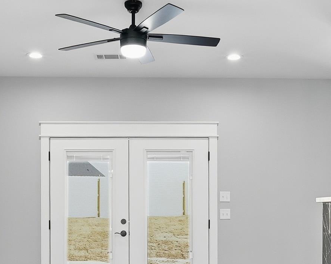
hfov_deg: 36.7
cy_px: 210
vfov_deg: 29.0
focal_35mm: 51
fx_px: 500
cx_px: 160
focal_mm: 16
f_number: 9
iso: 250
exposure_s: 1/60
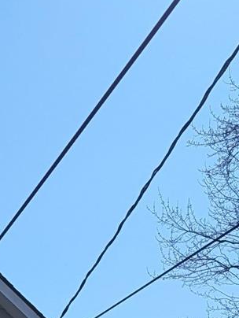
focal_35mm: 137
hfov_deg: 9.6
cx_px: -337
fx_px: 1259
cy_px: 562
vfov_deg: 13.1
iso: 21
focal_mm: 6.9
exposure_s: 1/1715
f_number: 1.68
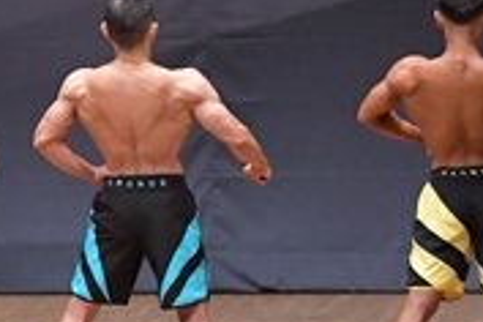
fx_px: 6346
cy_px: 147
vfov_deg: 2.9
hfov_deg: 4.3
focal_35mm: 473
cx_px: -225
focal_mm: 72
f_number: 5.6
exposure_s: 1/400
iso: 6400
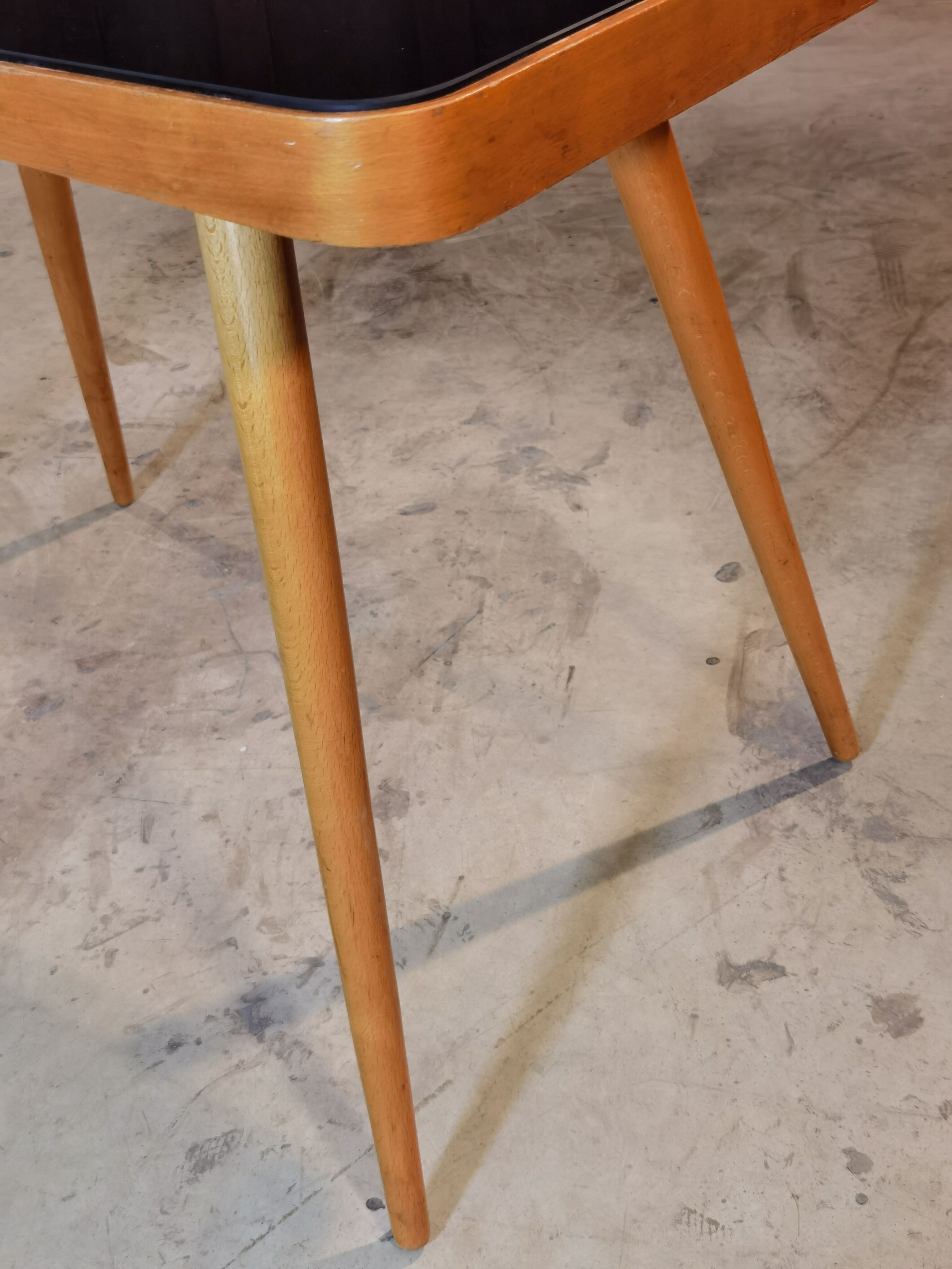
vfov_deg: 39.7
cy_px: 634
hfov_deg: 30.3
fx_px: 1760
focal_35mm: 48
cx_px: 476
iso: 125
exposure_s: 1/50
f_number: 1.9
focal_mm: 6.71
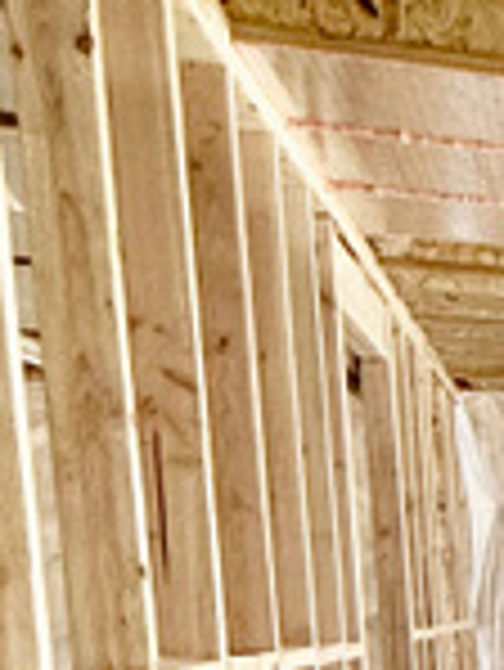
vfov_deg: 24.8
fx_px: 1396
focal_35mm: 72
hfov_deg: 13.9
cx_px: 1228
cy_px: 769
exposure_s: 1/120
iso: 250
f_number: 2.2
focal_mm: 2.22
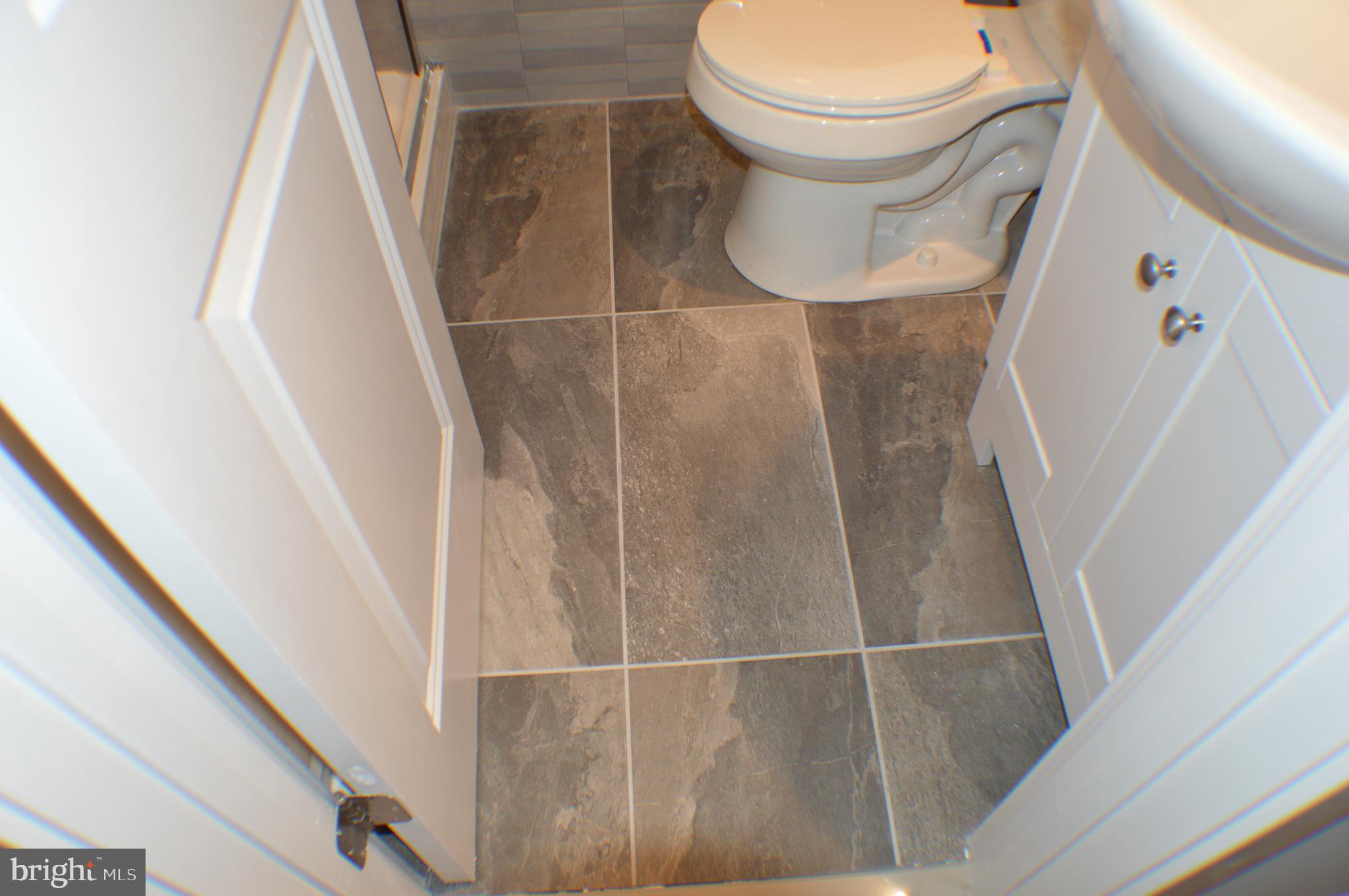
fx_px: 1235
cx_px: 674
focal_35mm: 33
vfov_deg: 39.9
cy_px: 448
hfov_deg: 57.3
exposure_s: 1/80
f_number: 4
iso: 400
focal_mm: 22
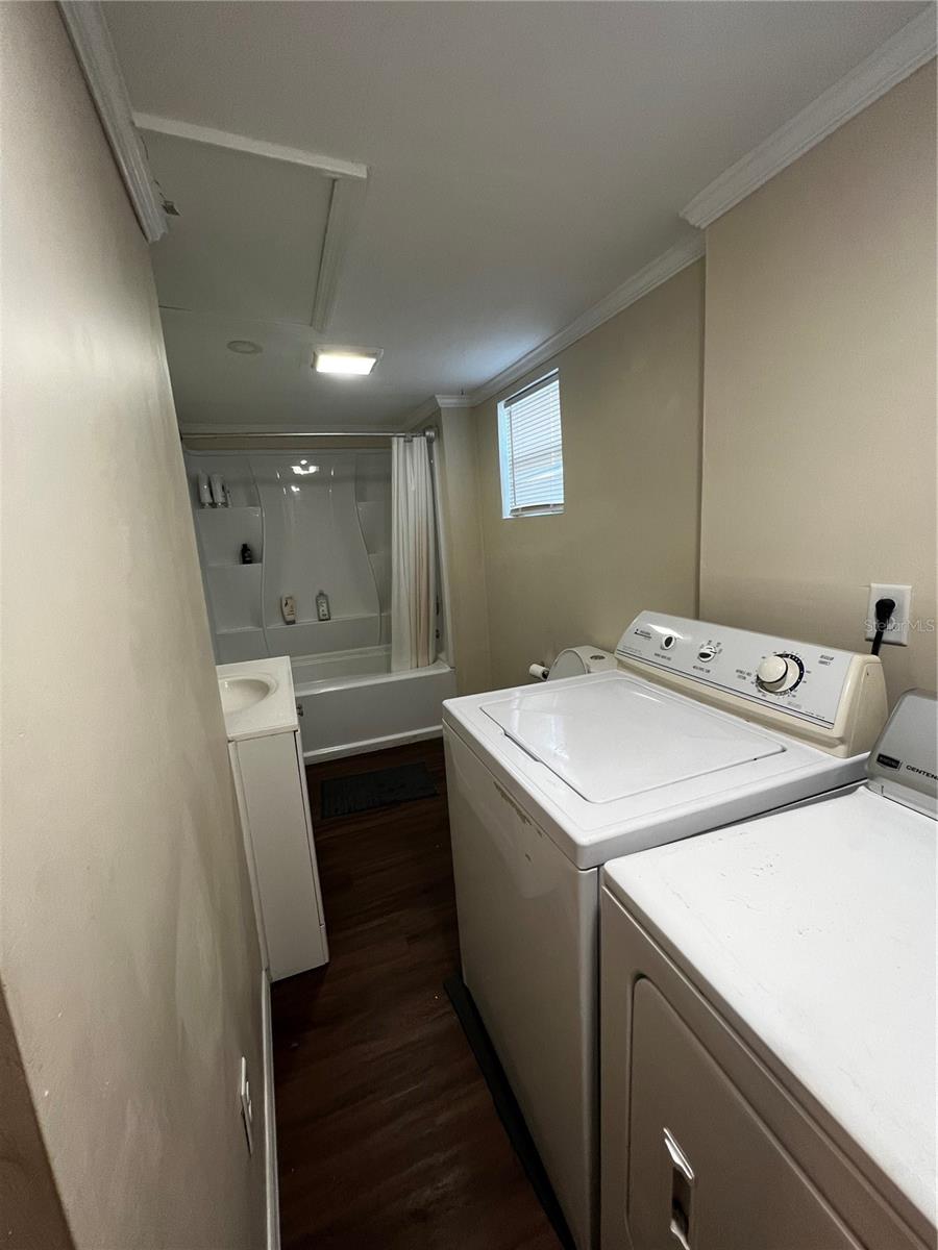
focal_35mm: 13
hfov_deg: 89.9
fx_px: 470
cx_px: 469
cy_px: 625
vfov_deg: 106.2
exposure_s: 1/60
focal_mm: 1.57
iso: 160
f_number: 1.8
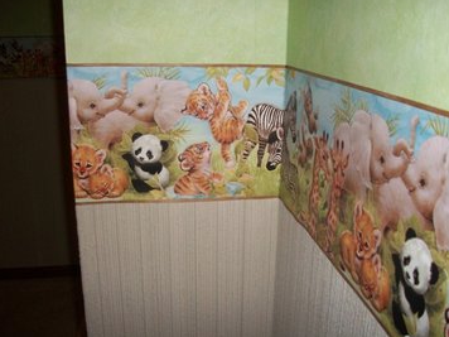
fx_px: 467
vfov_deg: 39.6
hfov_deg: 51.4
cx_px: 224
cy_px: 158
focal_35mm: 36
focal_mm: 5.7
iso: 80
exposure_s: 1/30
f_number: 2.9
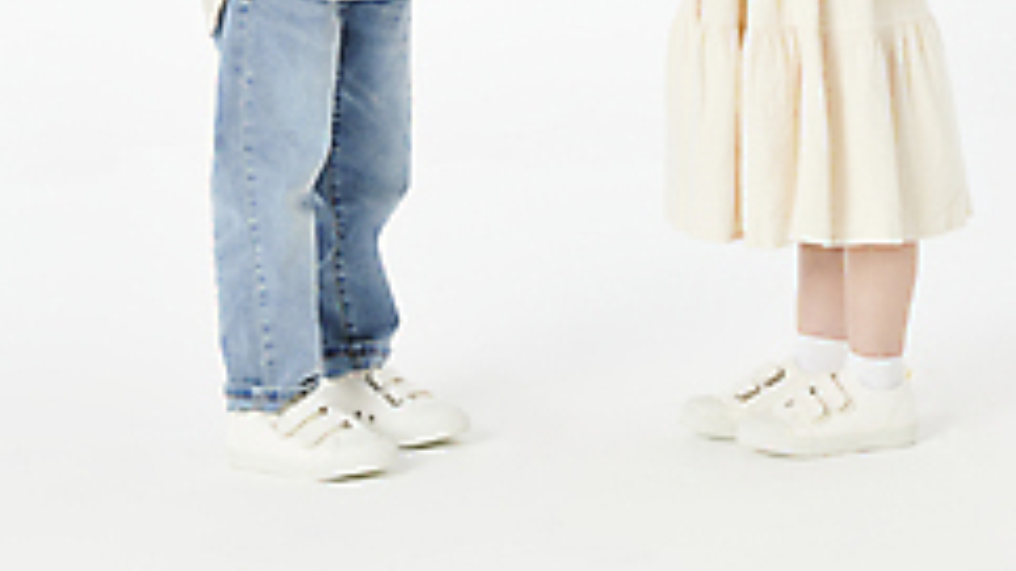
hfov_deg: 17.7
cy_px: -231
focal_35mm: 121
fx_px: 3259
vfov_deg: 9.8
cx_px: 556
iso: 160
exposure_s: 1/125
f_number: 8
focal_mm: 70
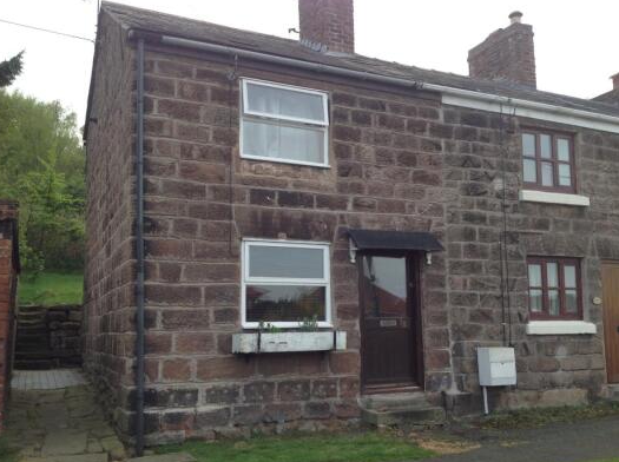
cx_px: 315
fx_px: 696
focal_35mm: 39
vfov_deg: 36.7
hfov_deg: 47.9
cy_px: 253
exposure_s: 1/369
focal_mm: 4.28
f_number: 2.4
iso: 50
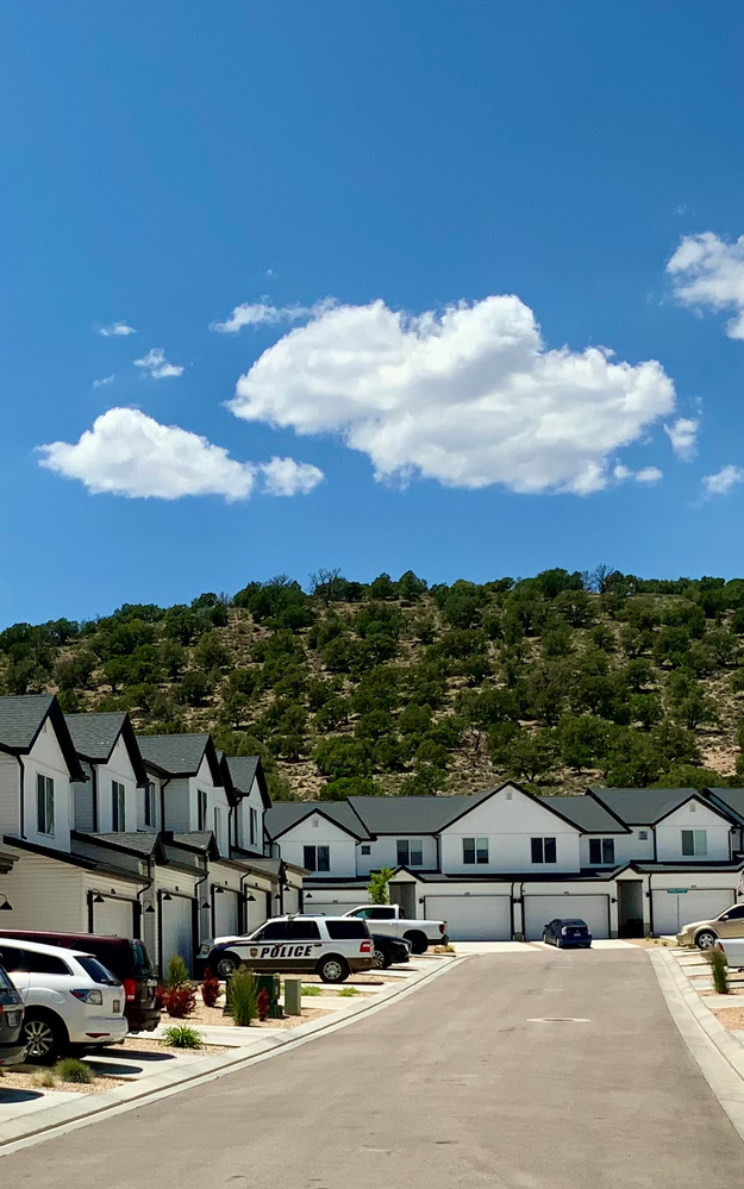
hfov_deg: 20.6
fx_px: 2042
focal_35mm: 63
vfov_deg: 32.0
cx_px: 286
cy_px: 847
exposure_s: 1/3534
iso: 20
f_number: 1.8
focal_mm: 3
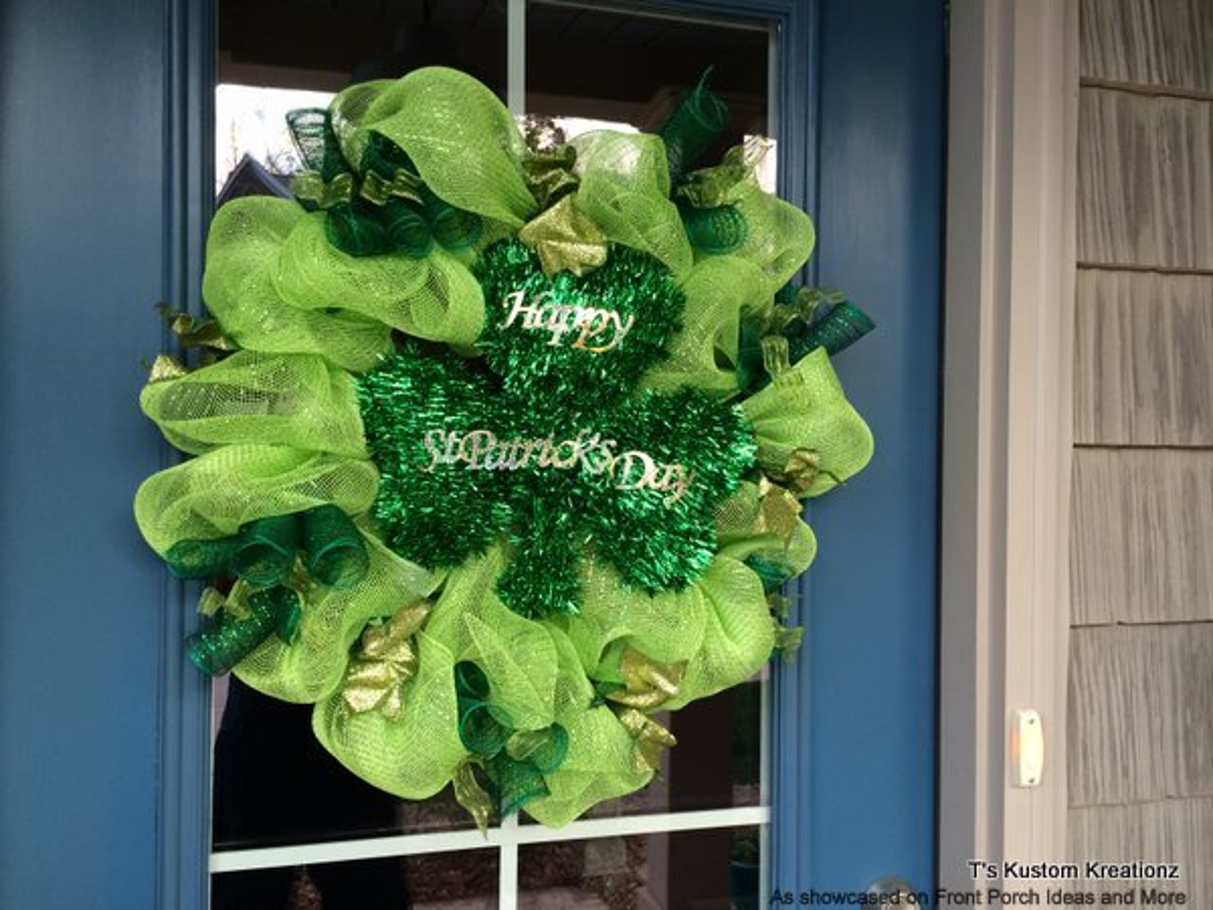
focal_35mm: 29
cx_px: 606
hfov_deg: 61.7
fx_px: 1016
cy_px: 455
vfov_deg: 48.2
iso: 40
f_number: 2.2
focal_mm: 4.15
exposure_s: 1/40
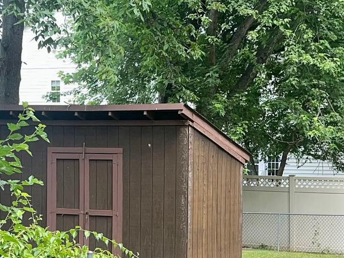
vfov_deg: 16.8
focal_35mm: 88
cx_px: 218
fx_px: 875
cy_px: 170
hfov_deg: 22.2
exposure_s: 1/367
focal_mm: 5.1
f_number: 1.6
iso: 40
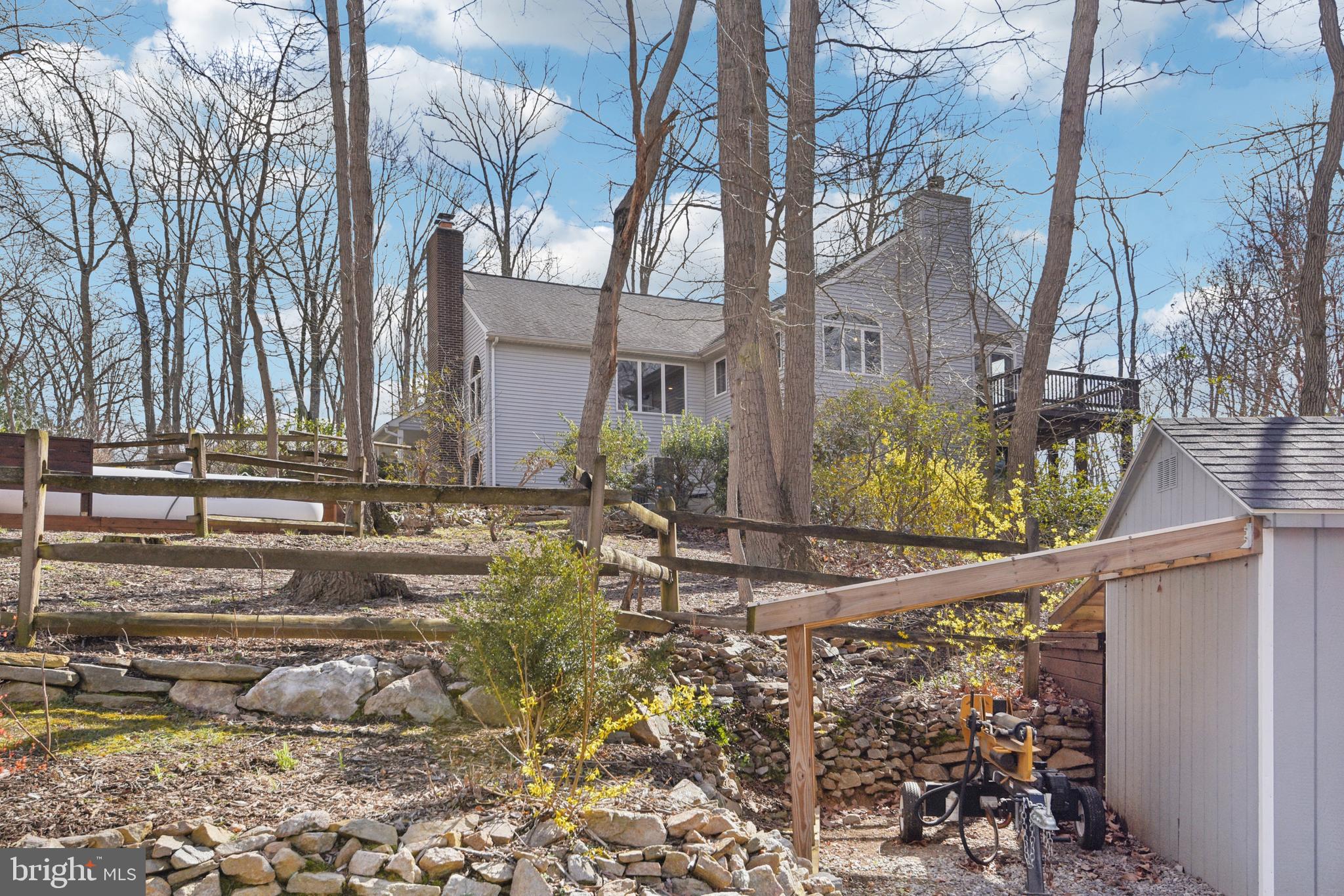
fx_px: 1083
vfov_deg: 45.0
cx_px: 672
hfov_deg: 63.7
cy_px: 448
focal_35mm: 29
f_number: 8
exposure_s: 1/1600
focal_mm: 29
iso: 400
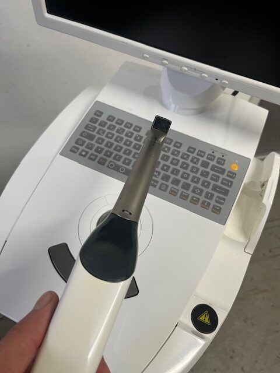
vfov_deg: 67.3
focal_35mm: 26
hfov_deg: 53.1
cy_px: 186
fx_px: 280
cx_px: 140
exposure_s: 1/50
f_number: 1.6
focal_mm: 5.1
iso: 100
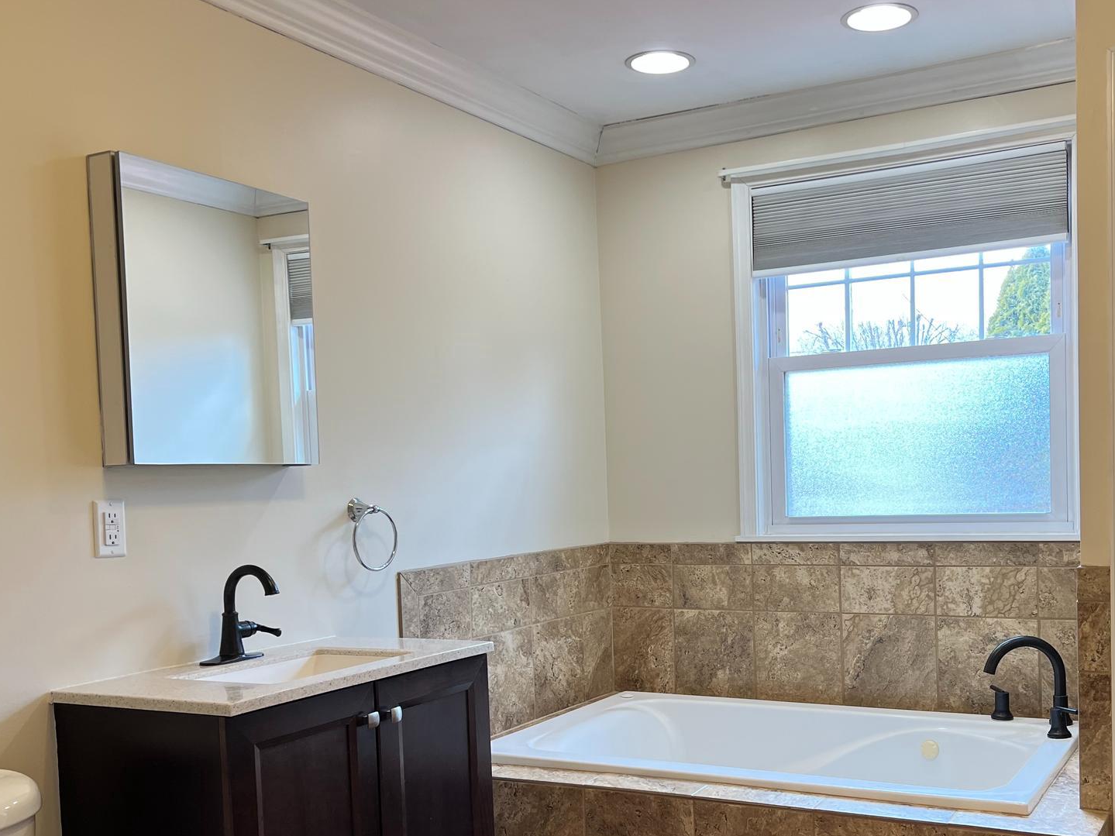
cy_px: 532
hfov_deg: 49.7
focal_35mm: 37
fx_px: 1192
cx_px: 690
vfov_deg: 38.4
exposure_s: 1/120
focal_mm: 5.7
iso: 80
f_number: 1.5
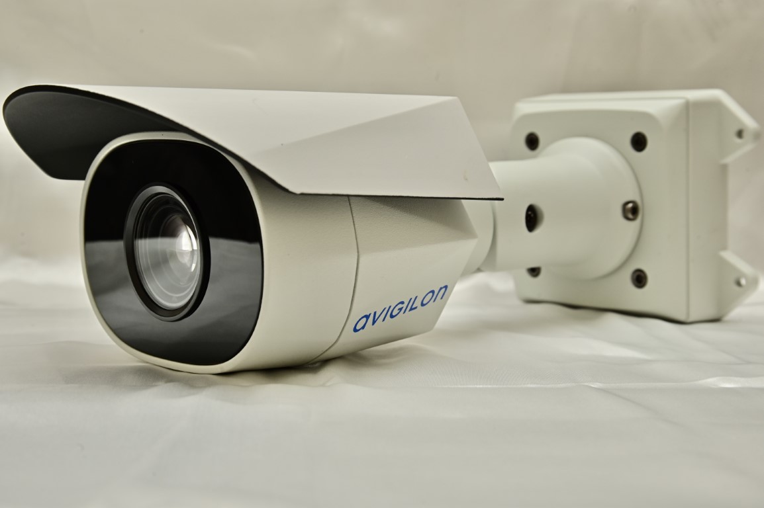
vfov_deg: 20.9
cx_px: 382
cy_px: 254
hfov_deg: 31.0
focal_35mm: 65
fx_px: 1379
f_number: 13
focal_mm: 65
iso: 800
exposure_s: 1/200
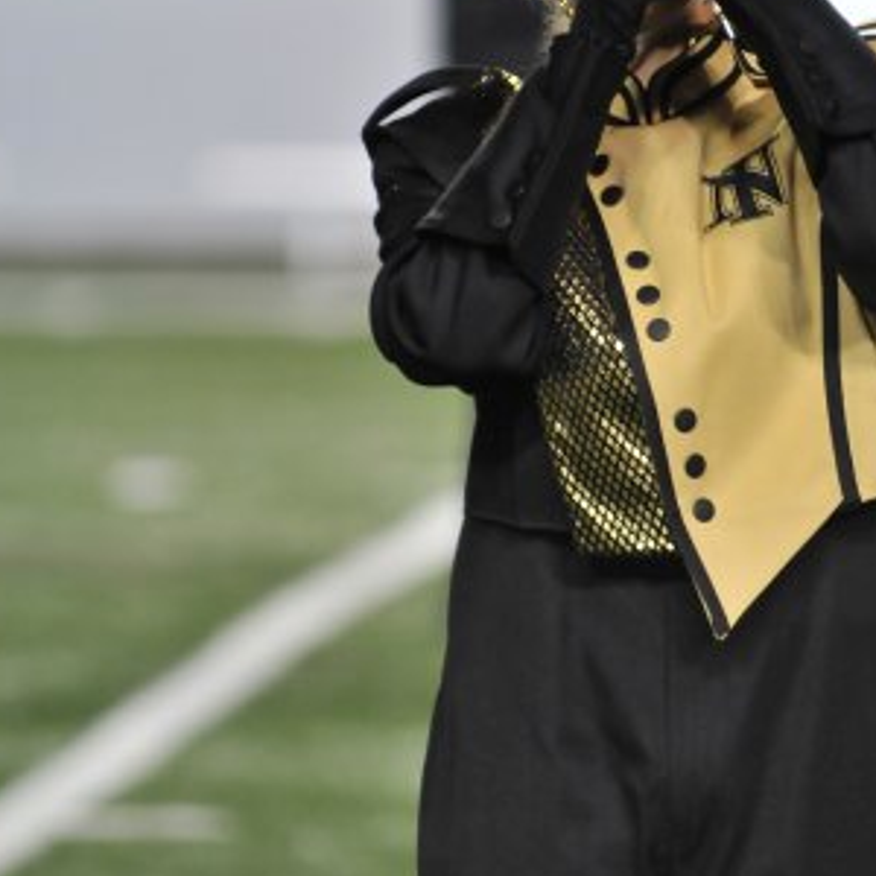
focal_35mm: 509
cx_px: 542
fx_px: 14573
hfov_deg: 3.4
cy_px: 274
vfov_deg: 3.4
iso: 800
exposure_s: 1/320
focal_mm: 200
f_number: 2.8
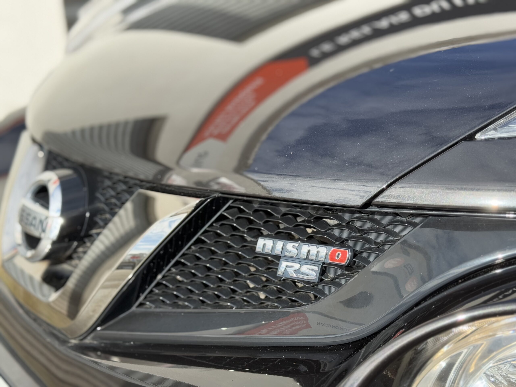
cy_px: 194
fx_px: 716
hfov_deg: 39.7
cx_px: 258
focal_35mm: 48
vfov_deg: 30.3
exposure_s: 1/1754
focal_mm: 6.76
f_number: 1.78
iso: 100
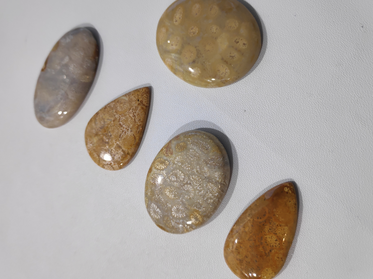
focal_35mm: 22
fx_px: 237
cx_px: 176
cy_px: 133
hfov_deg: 76.3
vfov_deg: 61.1
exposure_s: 1/50
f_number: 1.9
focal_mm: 3.94
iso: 562
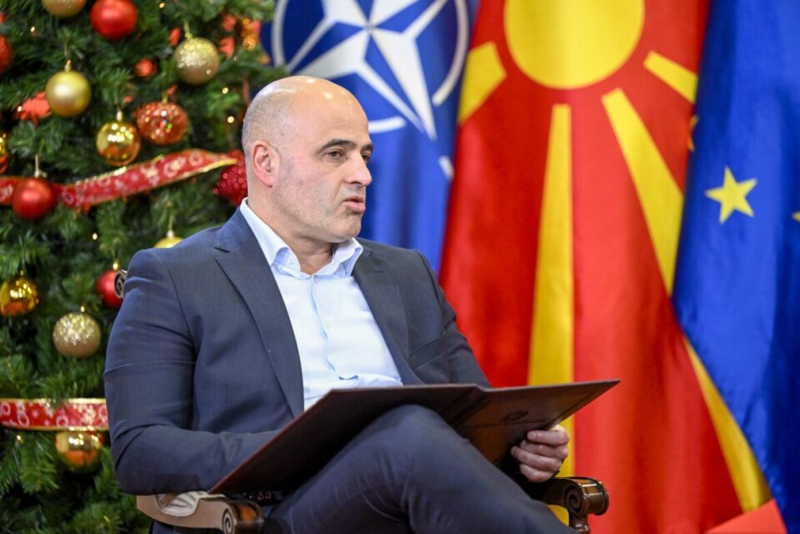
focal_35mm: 170
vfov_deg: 8.1
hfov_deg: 12.1
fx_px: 3777
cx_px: 400
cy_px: 267
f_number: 2.8
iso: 4000
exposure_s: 1/250
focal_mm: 170
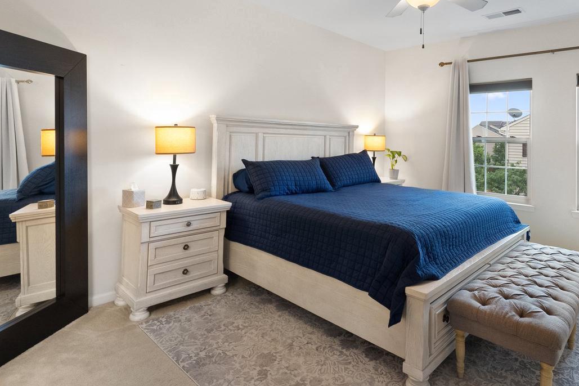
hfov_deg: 80.4
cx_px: 342
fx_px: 338
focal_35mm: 21
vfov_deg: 59.0
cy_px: 153
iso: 800
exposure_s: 1/2.5
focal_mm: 10
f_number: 8
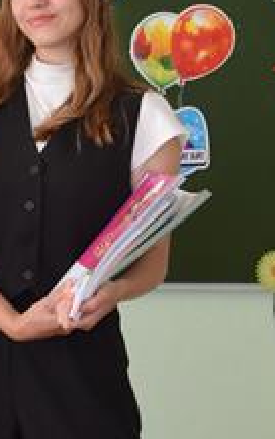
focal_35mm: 159
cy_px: 152
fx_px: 1903
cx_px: -40
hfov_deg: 8.2
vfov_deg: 13.1
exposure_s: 1/100
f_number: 5
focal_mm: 32
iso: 800
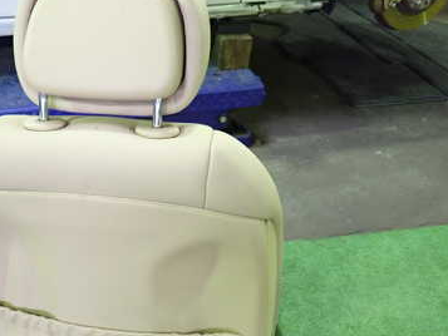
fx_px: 544
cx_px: 133
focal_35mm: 42
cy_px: 217
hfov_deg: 43.8
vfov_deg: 34.1
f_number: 2
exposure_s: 1/30
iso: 640
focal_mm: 4.5
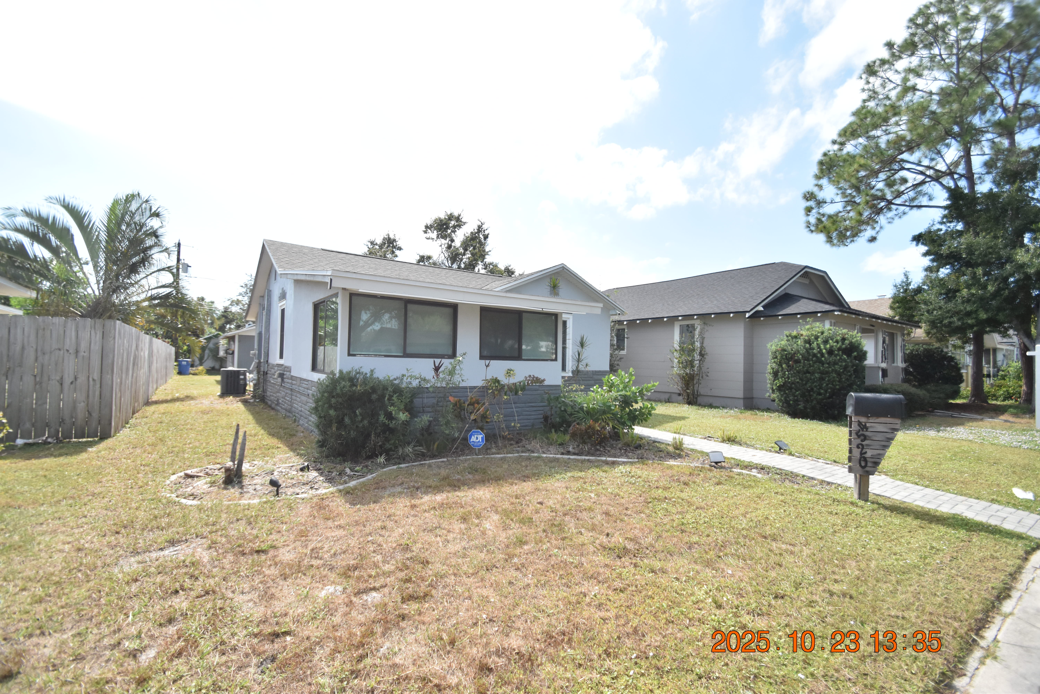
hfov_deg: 100.4
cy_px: 347
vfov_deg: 77.3
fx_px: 433
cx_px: 520
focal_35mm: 15
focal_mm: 10
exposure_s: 1/4000
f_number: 3.5
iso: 800
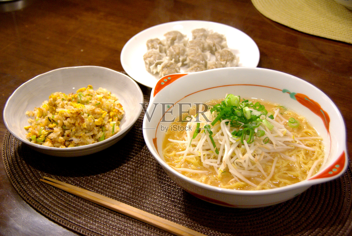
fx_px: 705
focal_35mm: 72
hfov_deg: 28.0
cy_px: 118
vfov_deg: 19.0
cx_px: 176
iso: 800
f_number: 4.5
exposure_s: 1/60
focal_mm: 47.5
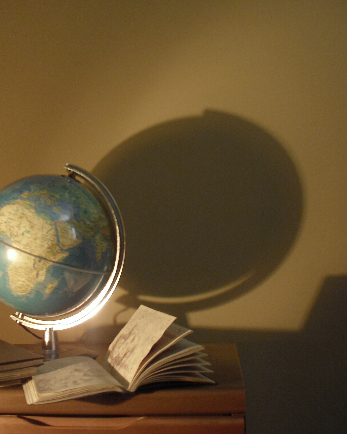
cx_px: 179
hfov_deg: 30.2
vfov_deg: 37.3
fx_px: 642
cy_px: 219
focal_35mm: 50
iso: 100
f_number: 2.8
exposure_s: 4
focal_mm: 6.2
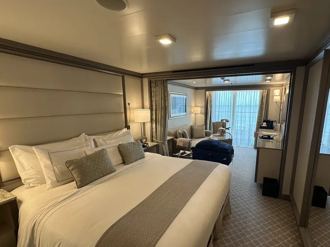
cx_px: 191
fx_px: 162
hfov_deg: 90.3
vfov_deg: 74.6
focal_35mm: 17
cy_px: 135
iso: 100
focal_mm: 2.22
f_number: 2.2
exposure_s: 1/99
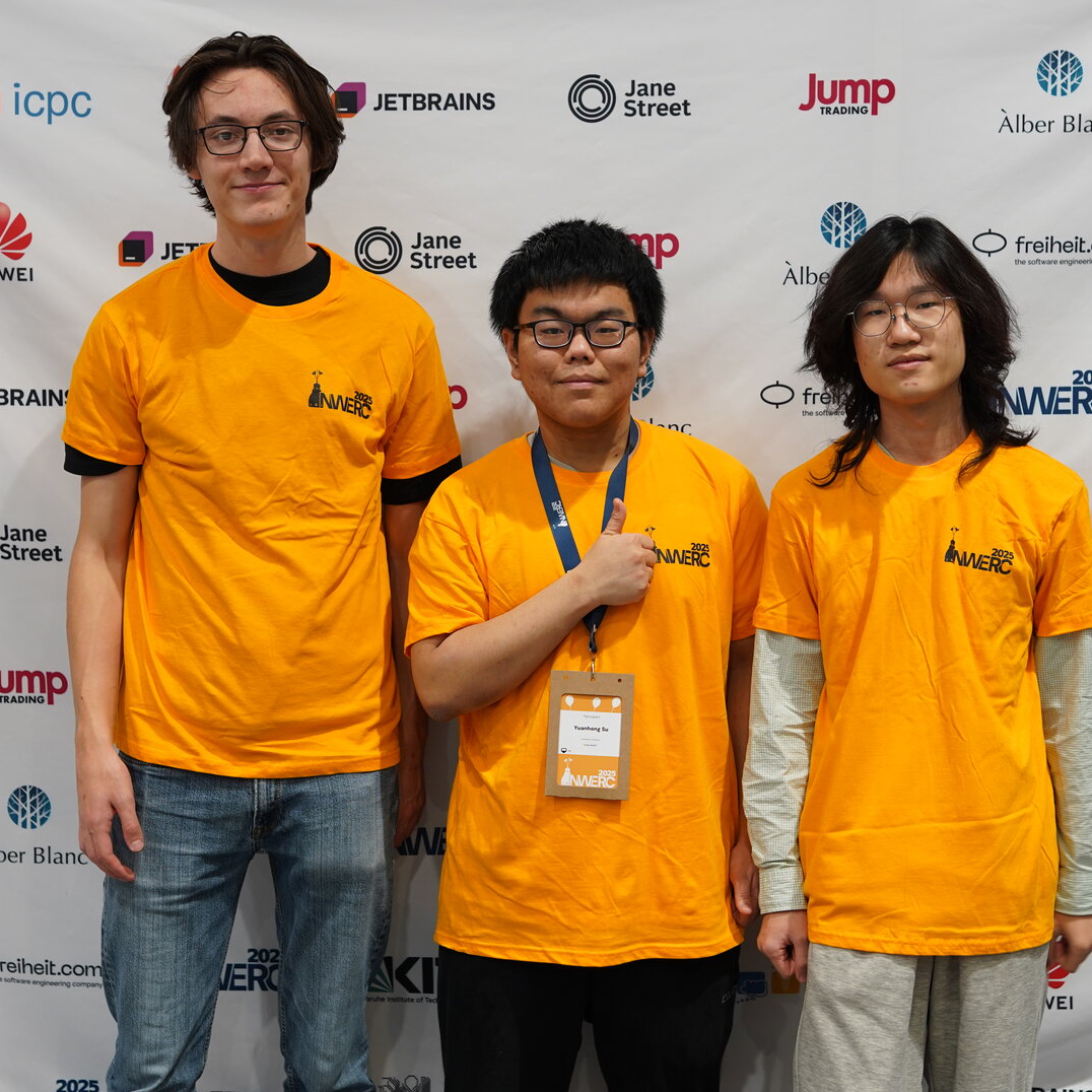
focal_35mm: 64
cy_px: 545
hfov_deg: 26.9
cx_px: 571
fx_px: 2284
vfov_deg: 26.9
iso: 640
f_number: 2.8
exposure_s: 1/50
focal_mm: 50
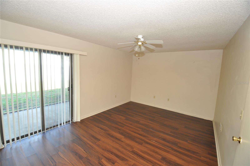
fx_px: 104
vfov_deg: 77.2
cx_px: 125
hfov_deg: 100.5
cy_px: 83
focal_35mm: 15
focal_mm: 10
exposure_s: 1/60
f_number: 4
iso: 450
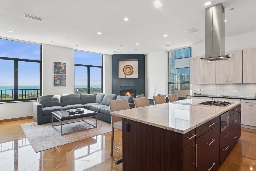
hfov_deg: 90.0
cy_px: 86
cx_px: 128
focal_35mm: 18
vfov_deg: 67.4
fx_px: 128
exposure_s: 1/25
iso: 200
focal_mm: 12
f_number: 8
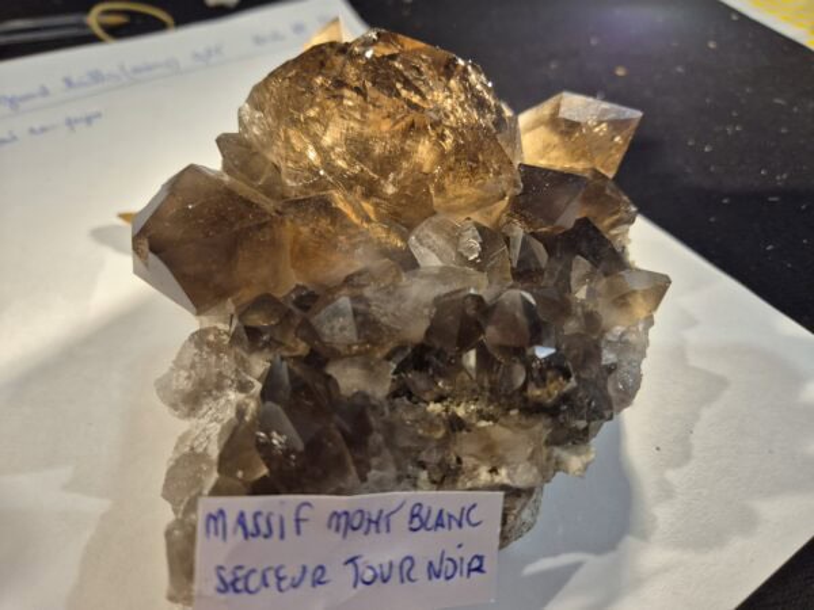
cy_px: 305
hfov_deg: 73.9
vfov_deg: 58.9
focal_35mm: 23
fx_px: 541
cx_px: 407
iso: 100
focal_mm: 5.4
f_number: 1.8
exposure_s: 1/100
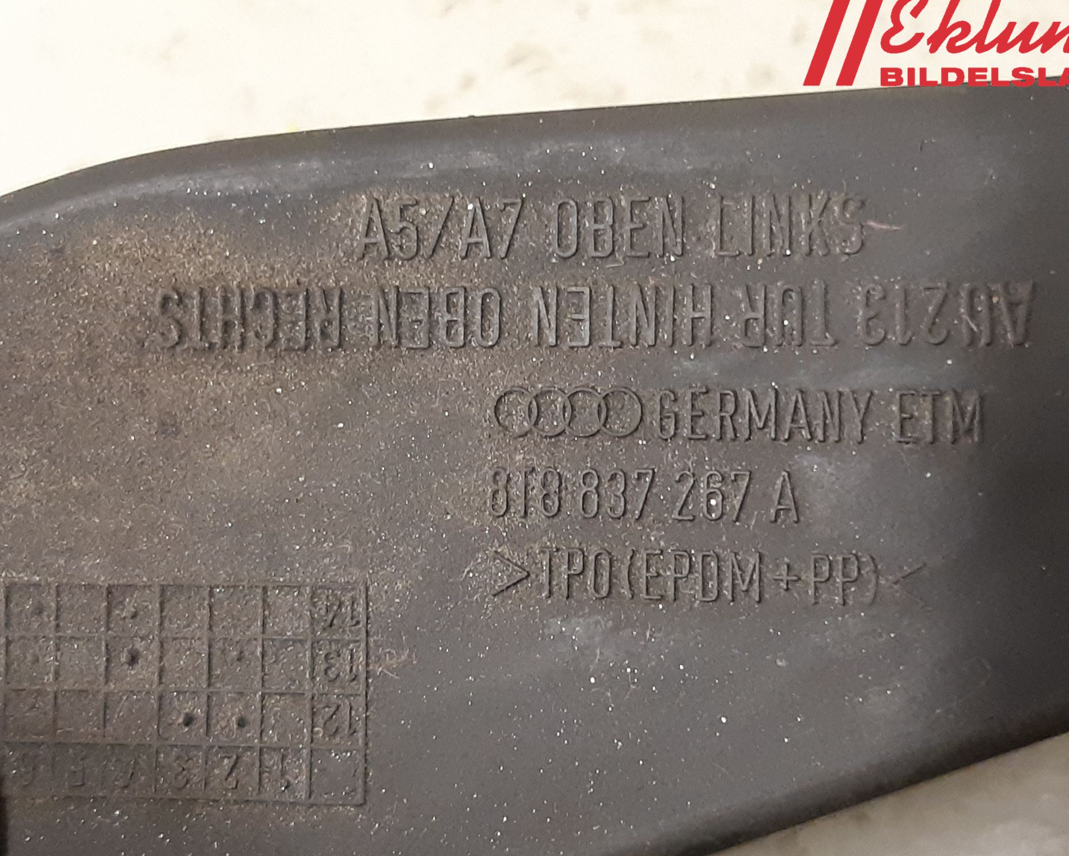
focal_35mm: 28
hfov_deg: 62.2
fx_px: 886
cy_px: 431
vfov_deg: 51.5
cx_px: 567
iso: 250
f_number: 1.7
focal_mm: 3.93
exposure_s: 1/25
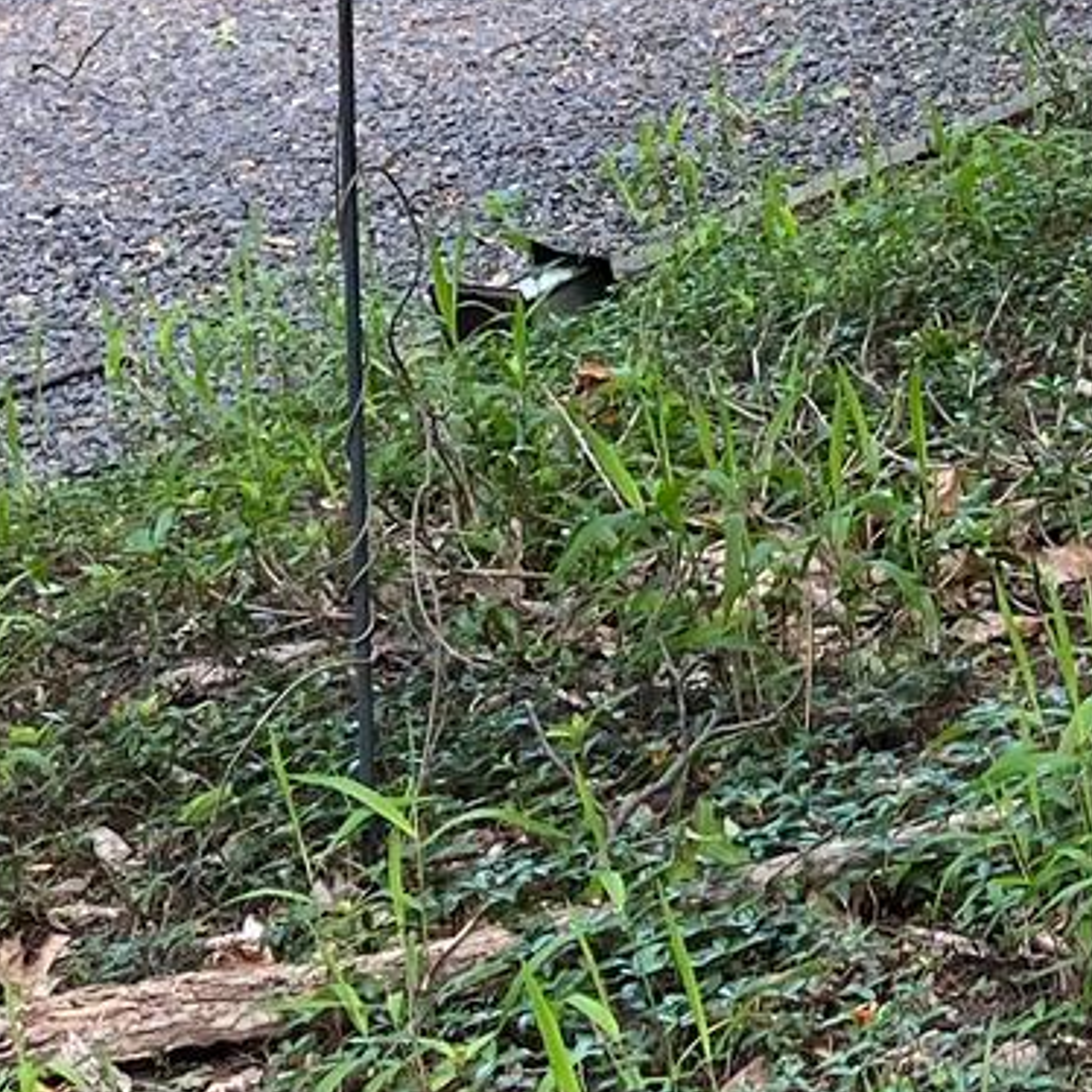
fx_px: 4497
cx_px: 1270
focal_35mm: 126
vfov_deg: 12.9
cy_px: -698
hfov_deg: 13.5
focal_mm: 5.1
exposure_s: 1/122
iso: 50
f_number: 1.6
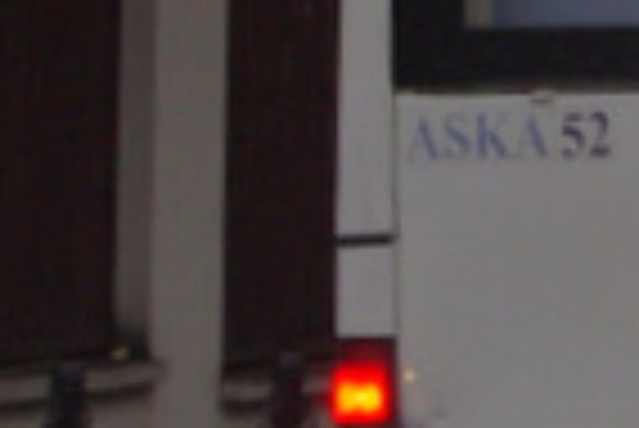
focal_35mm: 518
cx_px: 1674
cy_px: -106
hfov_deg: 3.9
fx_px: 9204
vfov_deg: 2.7
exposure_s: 1/320
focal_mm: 55
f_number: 5.6
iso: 400
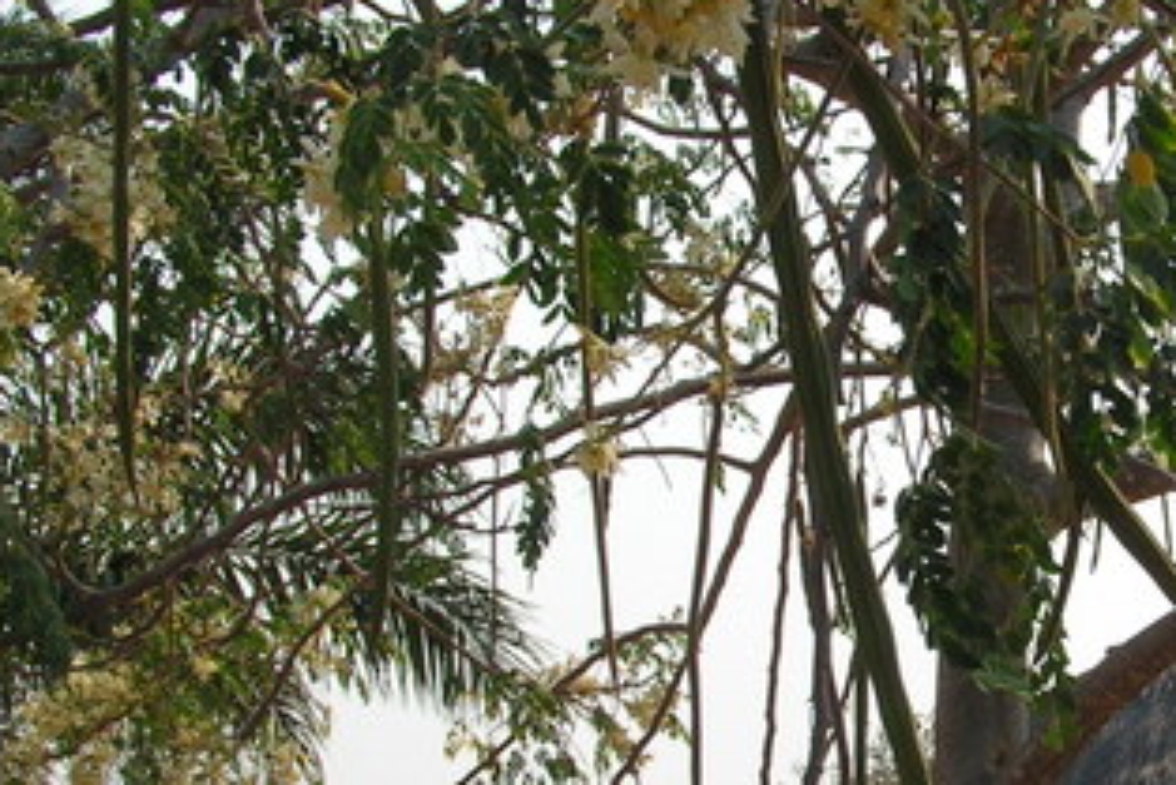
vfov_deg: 16.5
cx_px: 1044
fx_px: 2712
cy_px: 364
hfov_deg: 23.8
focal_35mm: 83
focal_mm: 6.5
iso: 50
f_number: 5.6
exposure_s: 1/320
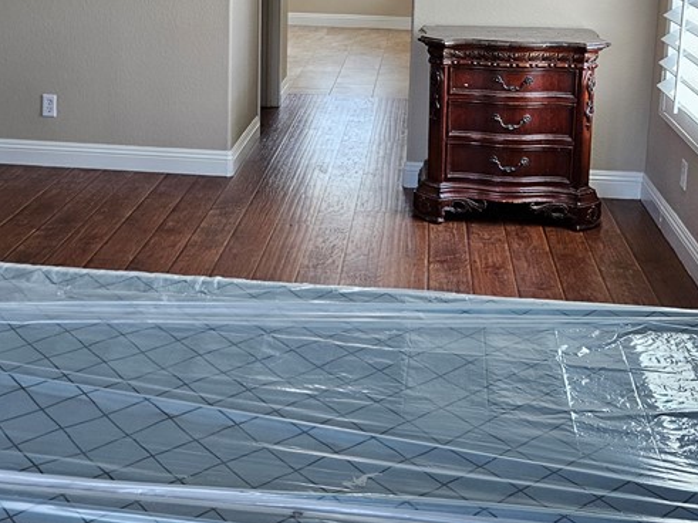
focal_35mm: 48
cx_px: 293
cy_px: 21
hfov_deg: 39.6
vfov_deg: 28.7
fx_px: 968
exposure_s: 1/207
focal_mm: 5.4
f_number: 1.8
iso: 200
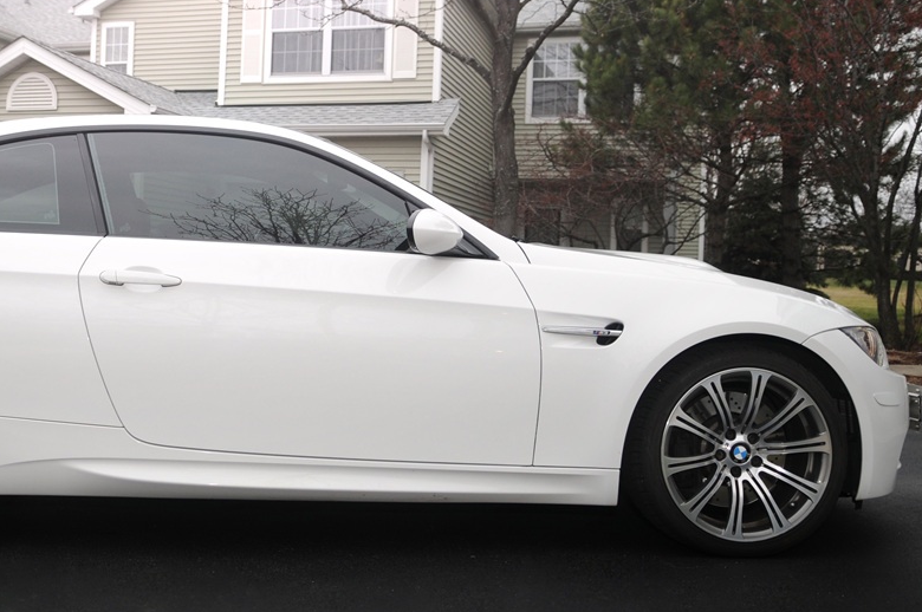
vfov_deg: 31.9
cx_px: 242
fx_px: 1070
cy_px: 248
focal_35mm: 42
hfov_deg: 45.2
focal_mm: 17
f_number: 2.8
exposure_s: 1/250
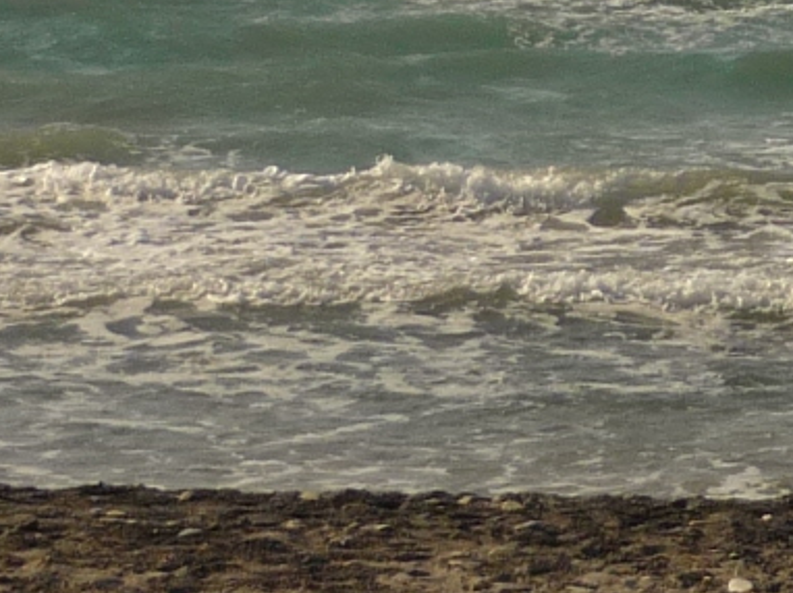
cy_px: -328
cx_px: 1241
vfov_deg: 8.2
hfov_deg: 10.7
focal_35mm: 177
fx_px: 4052
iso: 100
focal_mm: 5.5
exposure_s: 1/400
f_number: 8
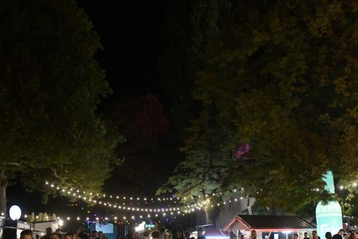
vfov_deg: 27.6
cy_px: 215
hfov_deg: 41.0
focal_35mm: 47
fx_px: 467
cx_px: 257
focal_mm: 24
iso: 5000
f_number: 2.8
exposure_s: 1/160
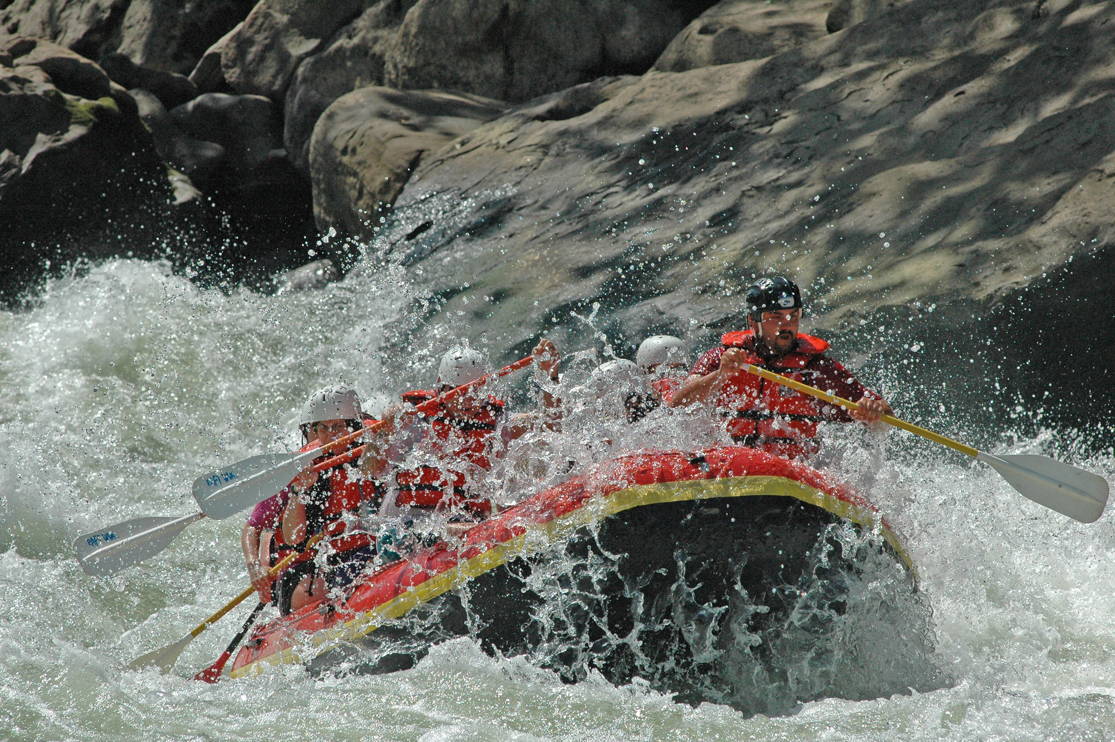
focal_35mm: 300
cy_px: 371
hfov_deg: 6.9
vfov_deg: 4.6
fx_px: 9283
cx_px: 558
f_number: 7.1
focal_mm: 200
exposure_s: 1/2500
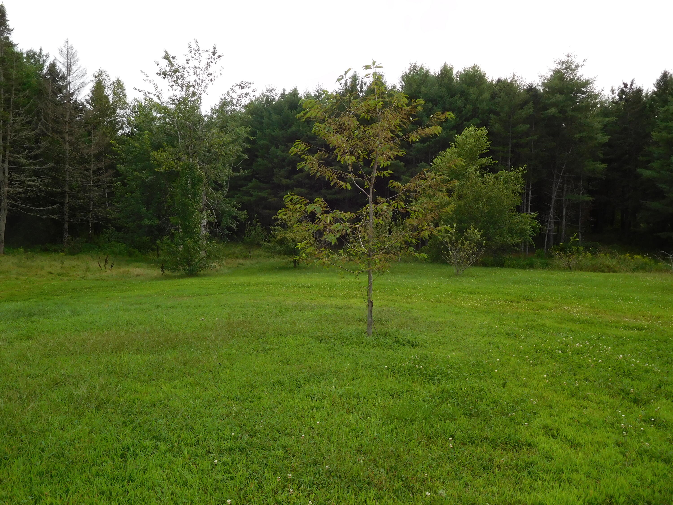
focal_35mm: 25
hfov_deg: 69.4
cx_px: 336
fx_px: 486
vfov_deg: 54.9
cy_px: 252
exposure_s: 1/640
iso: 125
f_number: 3.4
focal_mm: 4.5
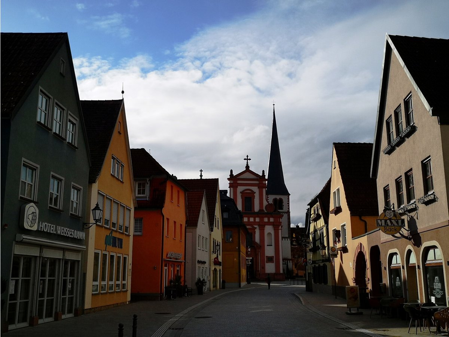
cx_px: 224
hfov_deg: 50.1
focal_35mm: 37
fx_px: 480
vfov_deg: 38.7
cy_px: 168
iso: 50
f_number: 1.8
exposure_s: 1/5917
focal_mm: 3.95
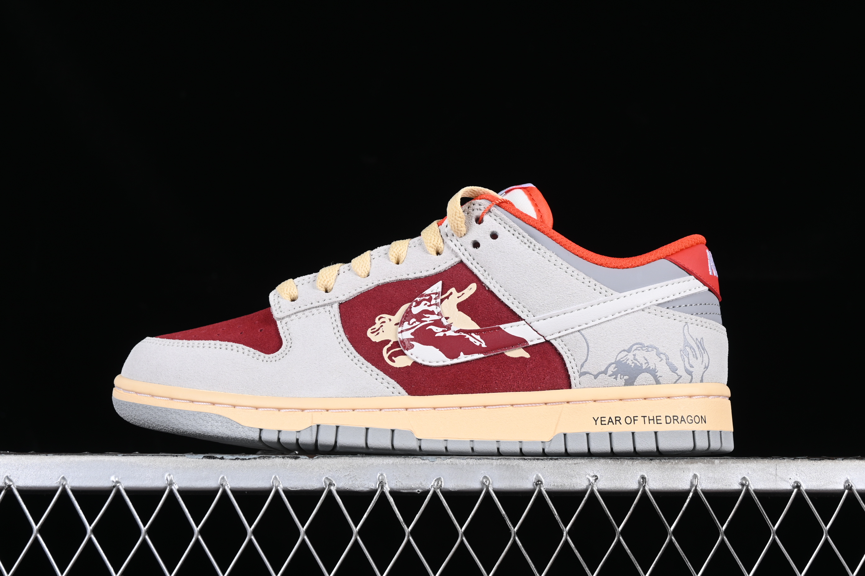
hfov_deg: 27.0
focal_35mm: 75
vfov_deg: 18.2
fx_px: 1802
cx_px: 432
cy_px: 288
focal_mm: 50
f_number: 8
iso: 160
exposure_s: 1/80
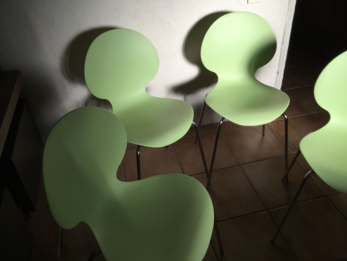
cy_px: 130
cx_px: 174
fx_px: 311
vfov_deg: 45.4
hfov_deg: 58.4
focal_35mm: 31
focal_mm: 3.3
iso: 25
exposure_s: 1/515
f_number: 2.4
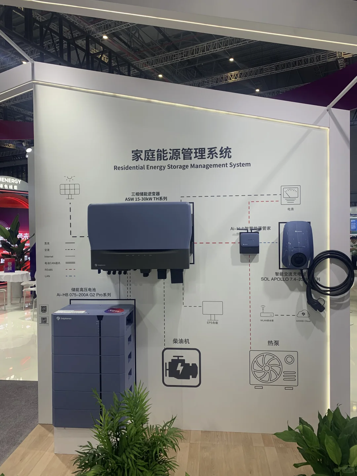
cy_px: 238
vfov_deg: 67.3
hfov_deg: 53.1
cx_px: 178
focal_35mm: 26
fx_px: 358
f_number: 1.8
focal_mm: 4.25
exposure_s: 1/121
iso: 25
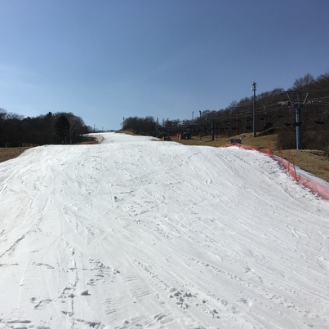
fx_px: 376
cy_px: 167
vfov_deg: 47.2
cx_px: 113
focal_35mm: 35
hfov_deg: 46.6
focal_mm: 4.15
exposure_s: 1/5917
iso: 25
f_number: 2.2
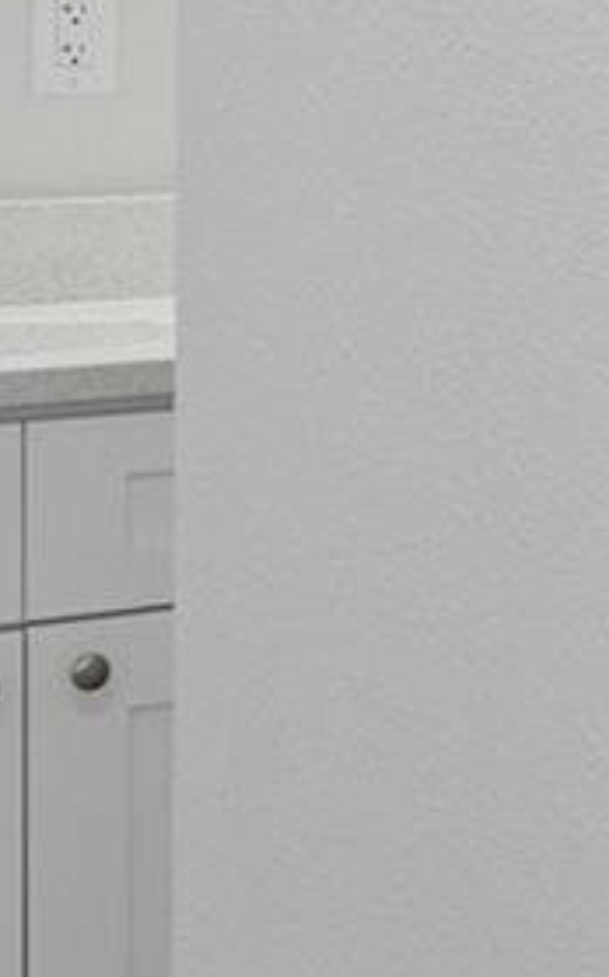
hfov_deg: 9.7
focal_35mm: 114
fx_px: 3030
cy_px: -39
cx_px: 1617
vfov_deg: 17.8
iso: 640
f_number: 8
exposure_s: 1/4
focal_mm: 13
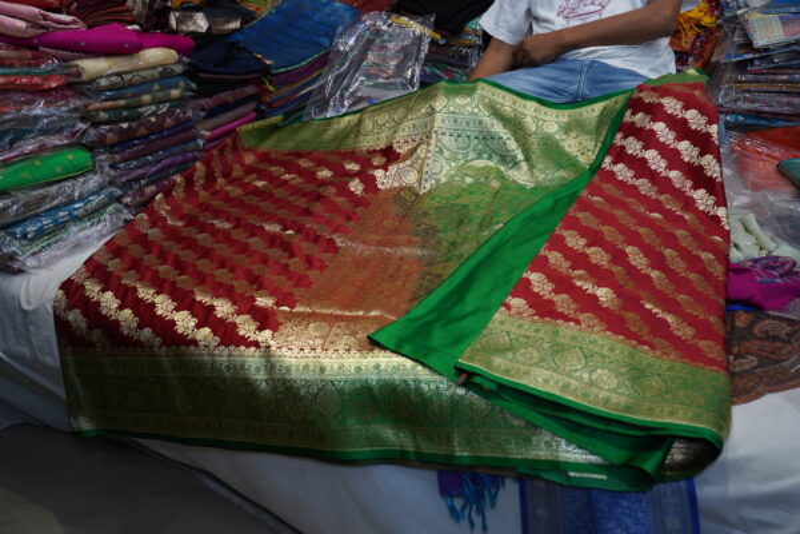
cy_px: 267
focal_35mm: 32
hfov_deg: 58.7
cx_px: 400
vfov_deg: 41.1
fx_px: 711
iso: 1000
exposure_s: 1/160
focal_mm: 32
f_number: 4.5
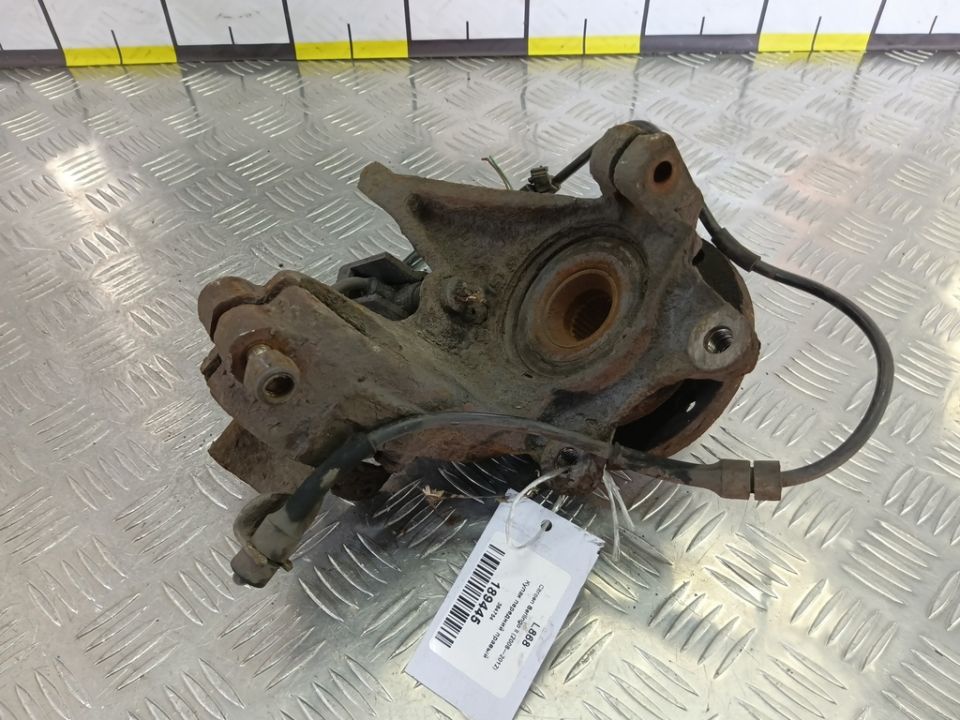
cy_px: 360
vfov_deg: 51.4
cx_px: 480
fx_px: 749
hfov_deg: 65.3
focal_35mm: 27
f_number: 1.6
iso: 108
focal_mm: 4.11
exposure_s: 1/50
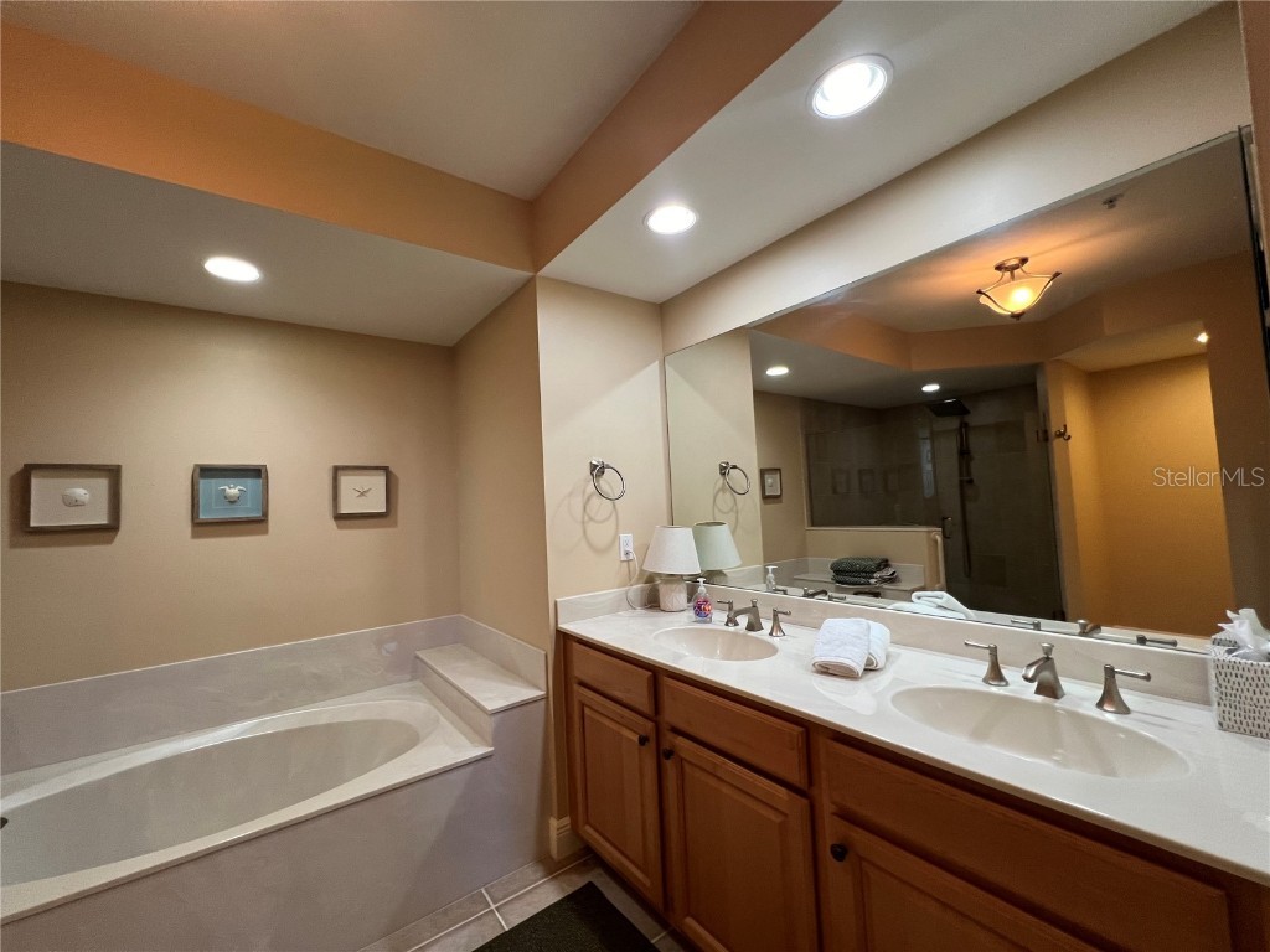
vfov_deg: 89.9
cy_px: 476
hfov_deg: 106.2
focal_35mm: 13
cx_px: 635
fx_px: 477
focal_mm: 1.57
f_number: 1.8
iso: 250
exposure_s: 1/120
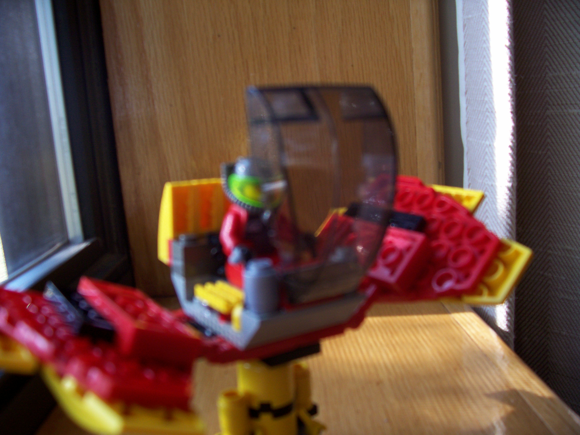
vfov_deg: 41.8
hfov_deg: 54.0
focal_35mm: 34
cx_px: 290
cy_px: 218
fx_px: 570
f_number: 2.7
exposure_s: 1/73
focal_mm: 5.6
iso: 80
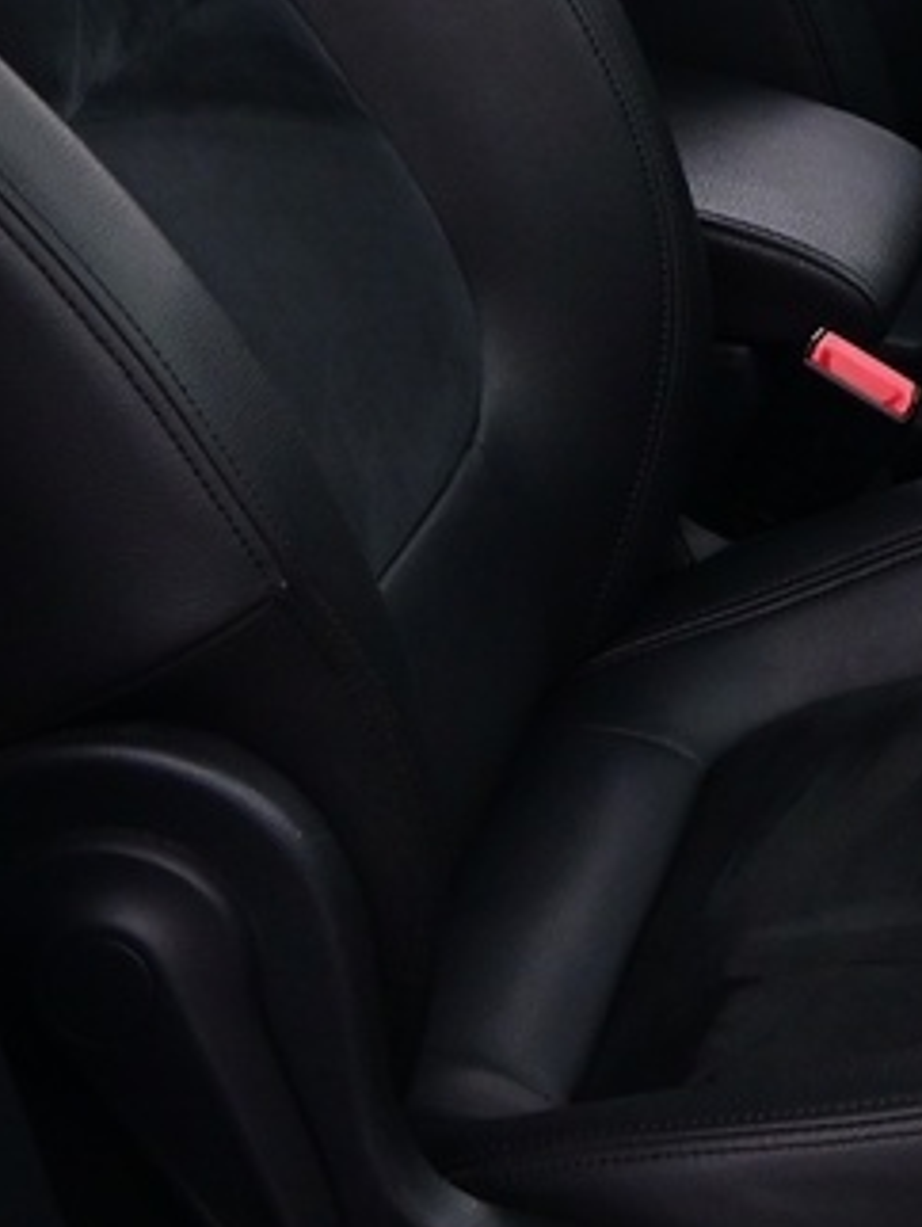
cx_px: 1467
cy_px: 42
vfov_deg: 16.7
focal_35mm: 116
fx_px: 4114
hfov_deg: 12.1
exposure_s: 1/25
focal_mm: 16
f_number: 3.5
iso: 1000
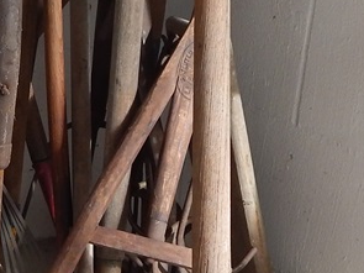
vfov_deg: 14.2
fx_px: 1093
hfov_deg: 18.4
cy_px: 69
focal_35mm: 104
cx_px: -9
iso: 125
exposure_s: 1/50
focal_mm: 4.1
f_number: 3
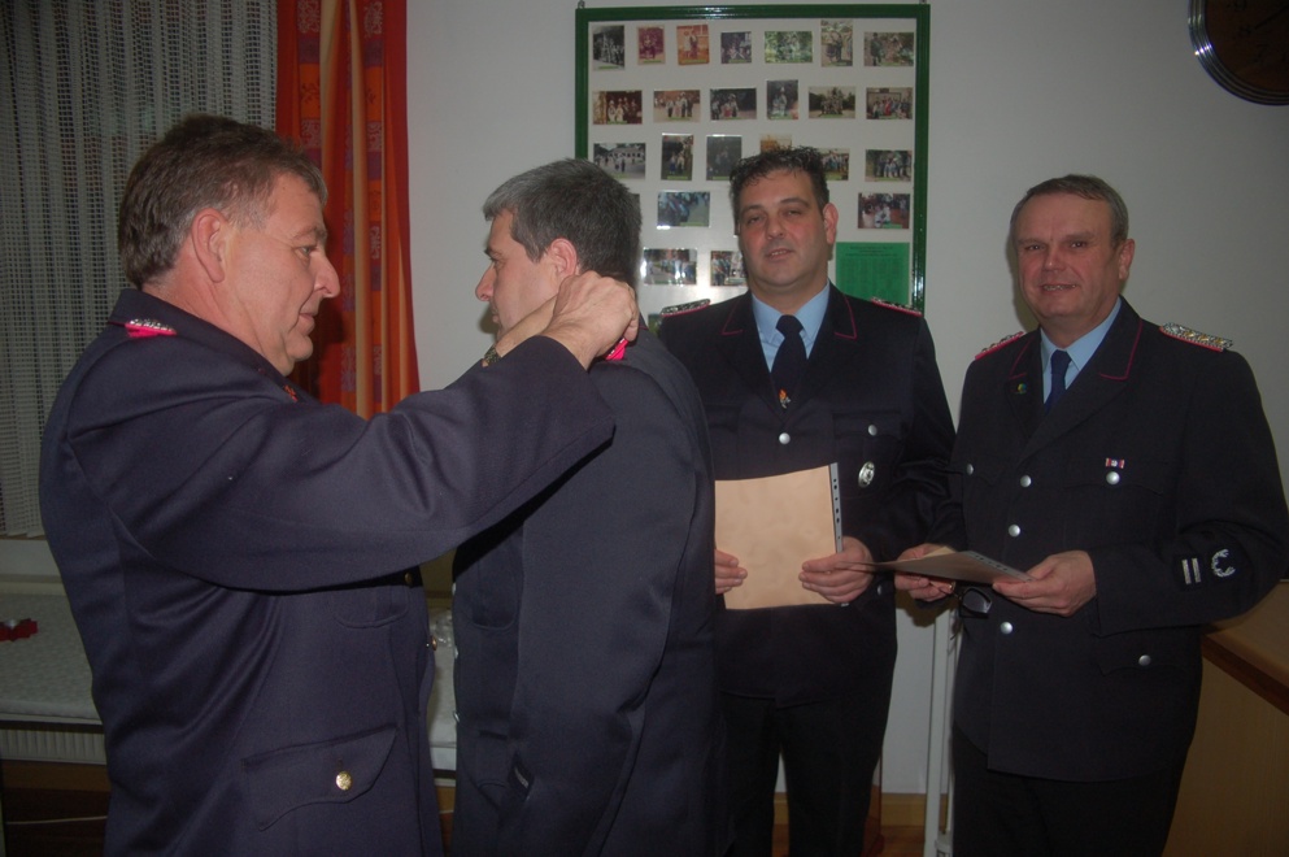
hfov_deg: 67.4
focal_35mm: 27
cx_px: 644
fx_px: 966
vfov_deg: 47.8
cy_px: 428
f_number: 3.5
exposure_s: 1/60
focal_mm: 18
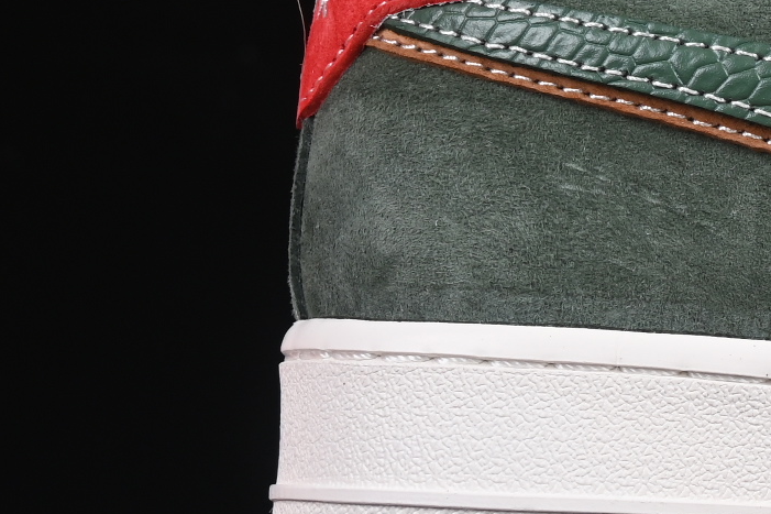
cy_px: 19
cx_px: 1318
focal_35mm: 298
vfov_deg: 4.6
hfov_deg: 6.8
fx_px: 6380
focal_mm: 50
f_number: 8
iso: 160
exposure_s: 1/80
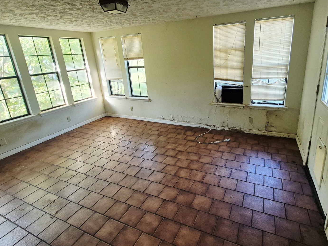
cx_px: 182
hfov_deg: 87.4
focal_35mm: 18
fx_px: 171
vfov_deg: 71.3
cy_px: 107
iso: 200
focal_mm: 1.74
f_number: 2.2
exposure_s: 1/60
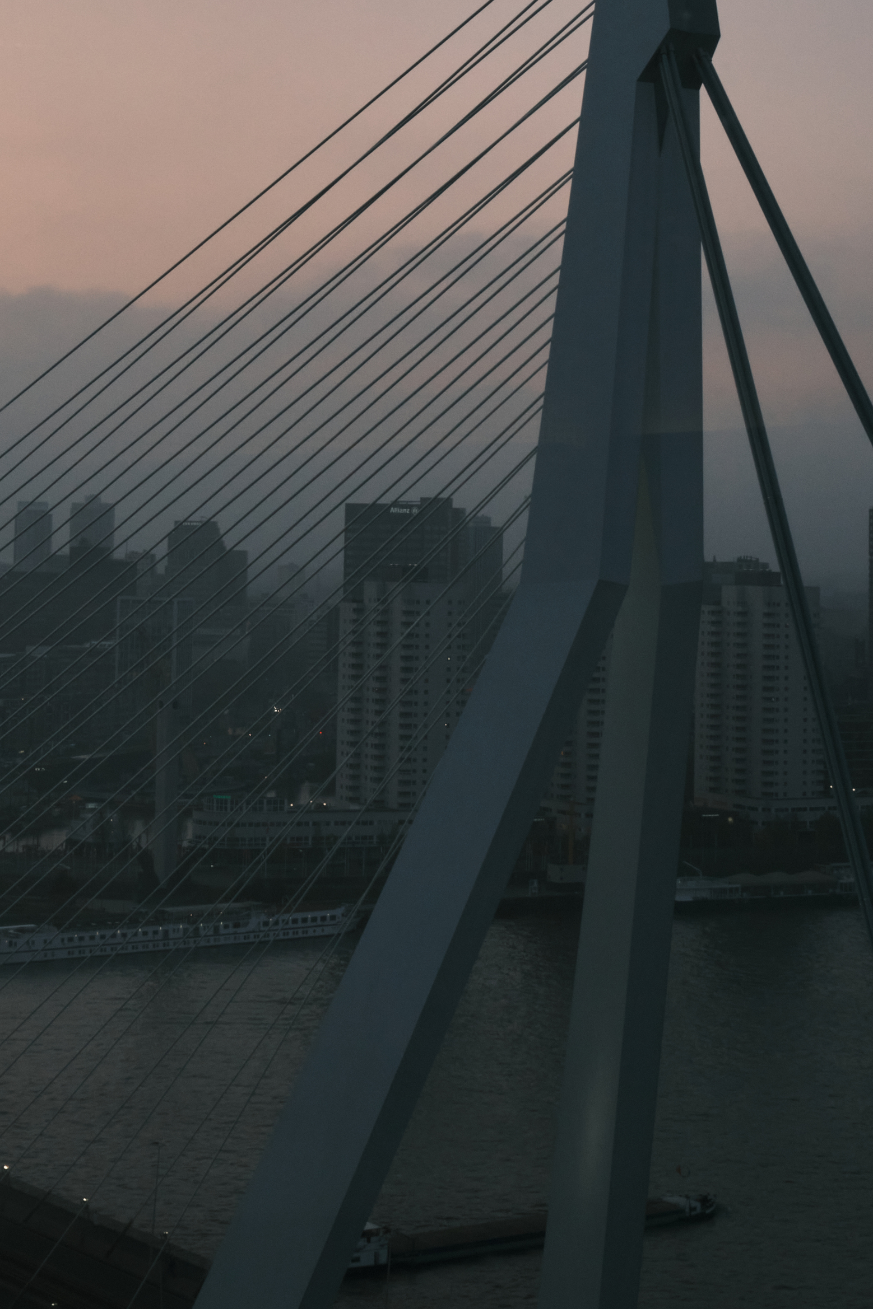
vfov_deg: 25.6
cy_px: 168
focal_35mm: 77
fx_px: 2801
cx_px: 400
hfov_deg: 17.7
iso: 800
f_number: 13
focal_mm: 20
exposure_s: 1/28
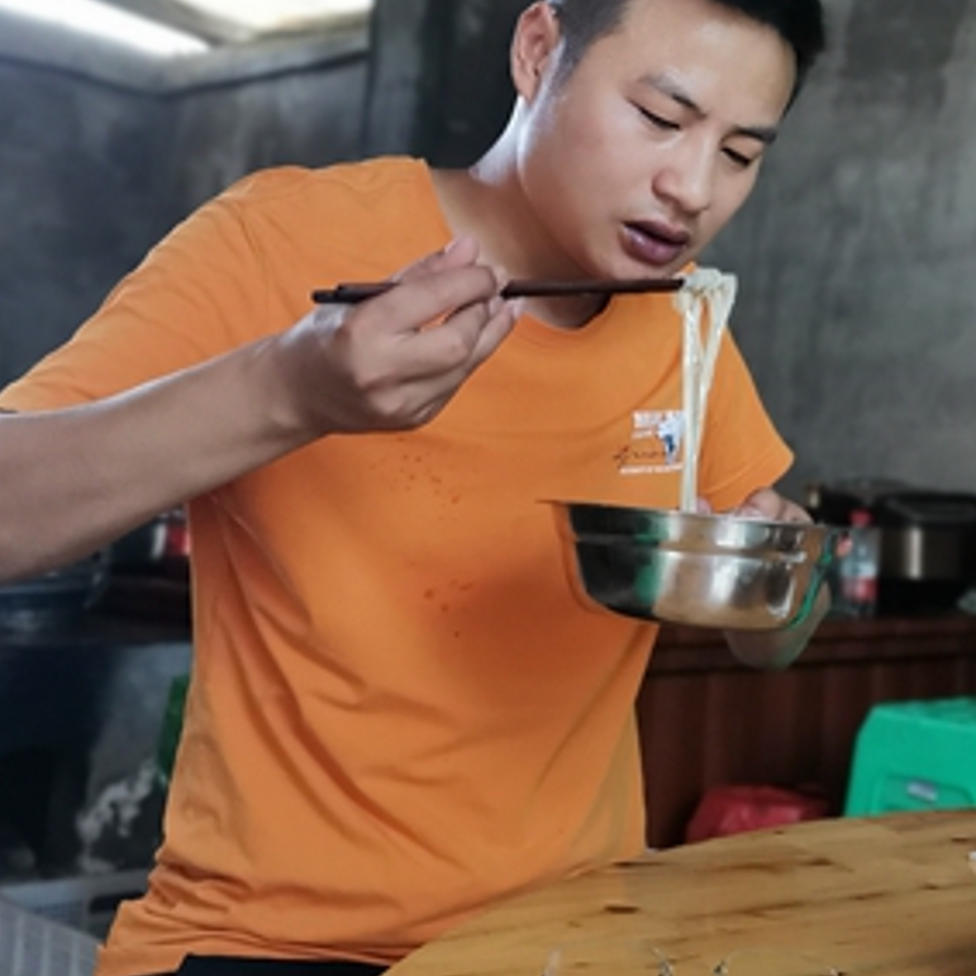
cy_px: 404
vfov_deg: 32.7
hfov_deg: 31.7
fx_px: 1659
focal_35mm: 52
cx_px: 817
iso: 200
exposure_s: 1/100
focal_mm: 4.75
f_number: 2.4
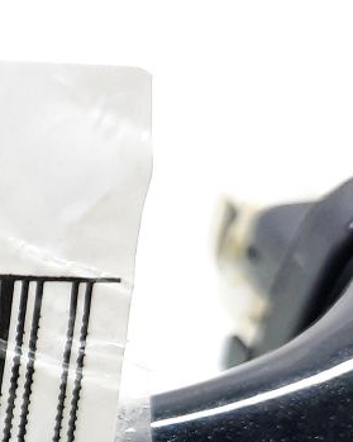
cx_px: -278
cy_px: 371
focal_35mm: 84
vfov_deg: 22.4
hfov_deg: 15.7
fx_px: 1097
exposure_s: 1/50
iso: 200
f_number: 2
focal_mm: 4.6
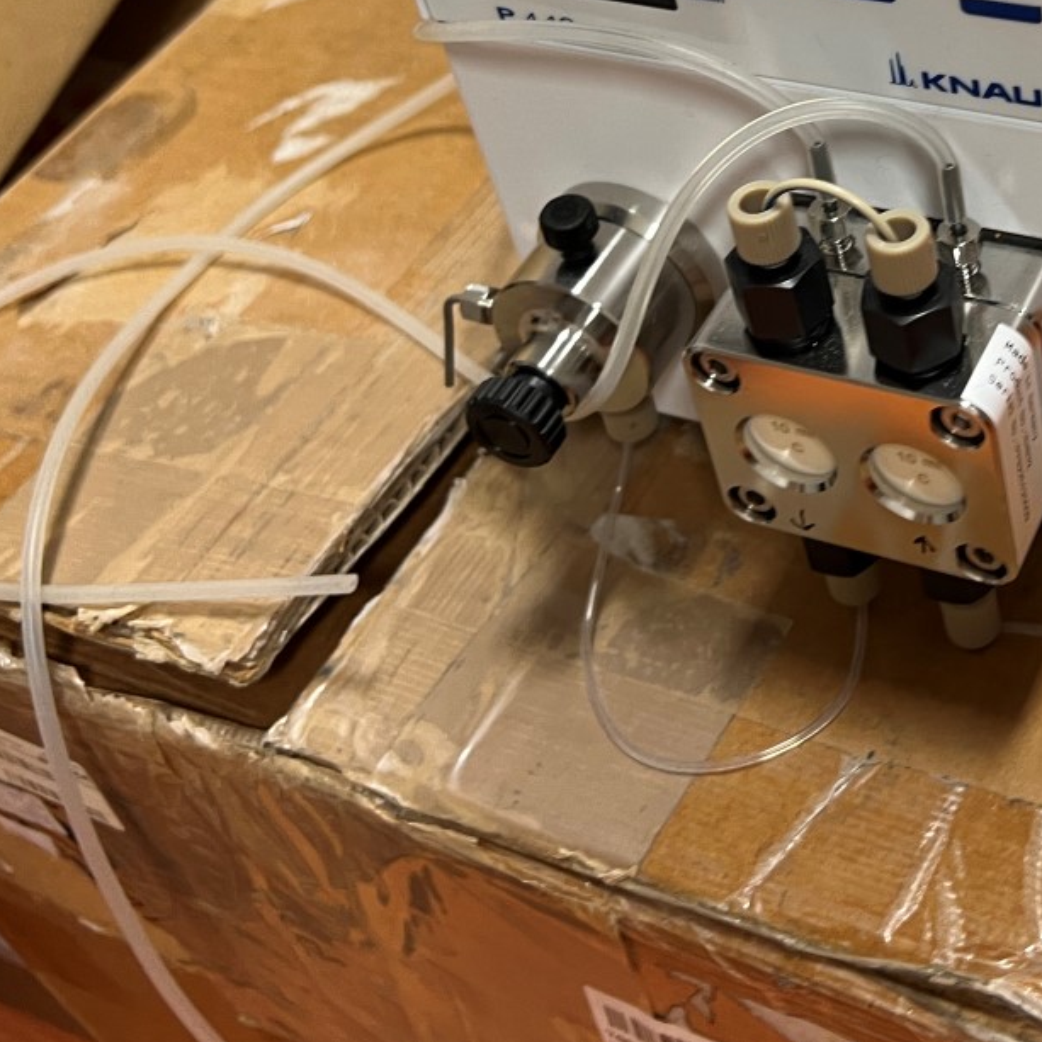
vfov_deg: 30.5
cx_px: 942
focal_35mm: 54
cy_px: 136
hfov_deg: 30.2
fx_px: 1839
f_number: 1.5
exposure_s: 1/50
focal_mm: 5.7
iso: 80
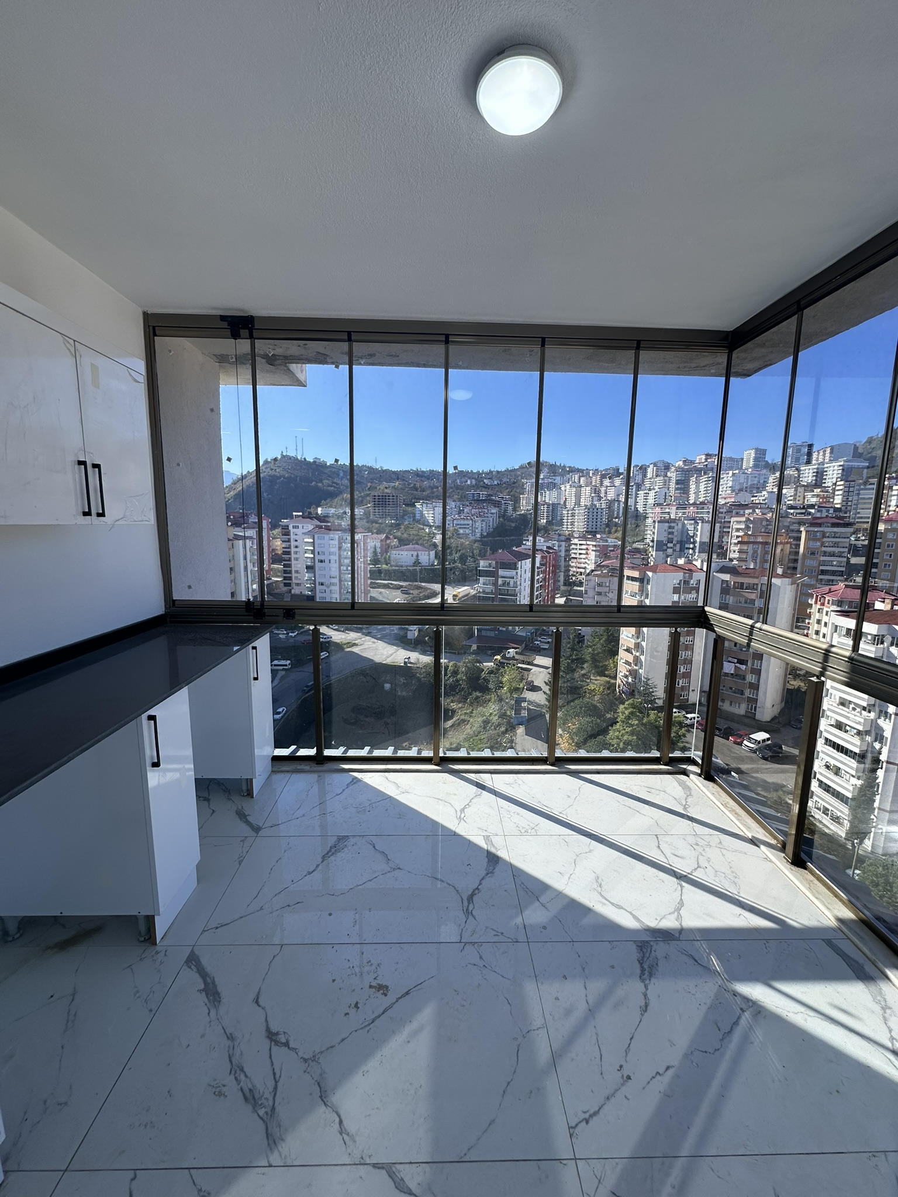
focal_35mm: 14
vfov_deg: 102.1
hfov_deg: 85.7
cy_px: 598
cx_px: 449
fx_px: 484
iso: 40
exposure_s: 1/550
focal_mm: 2.22
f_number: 2.2
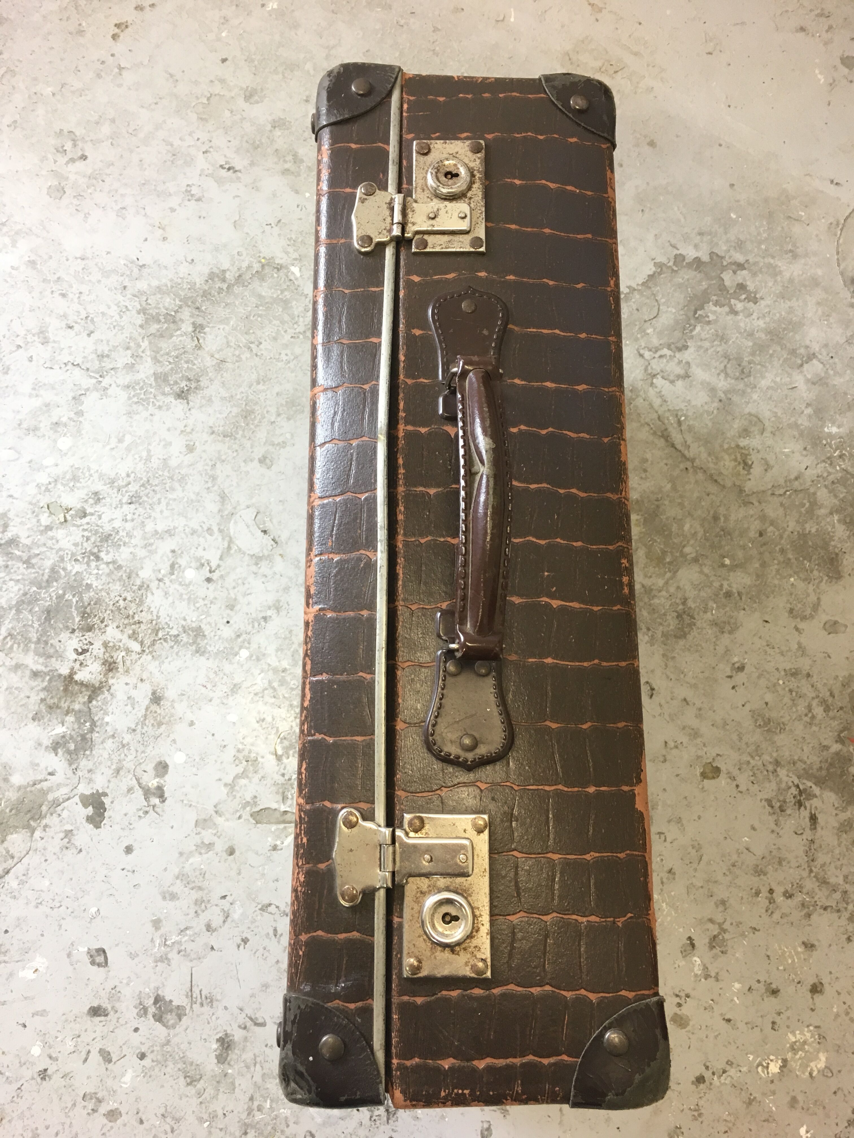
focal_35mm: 29
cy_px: 569
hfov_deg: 48.2
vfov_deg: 61.7
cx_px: 427
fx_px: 954
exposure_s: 1/33
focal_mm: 4.15
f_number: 2.2
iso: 50
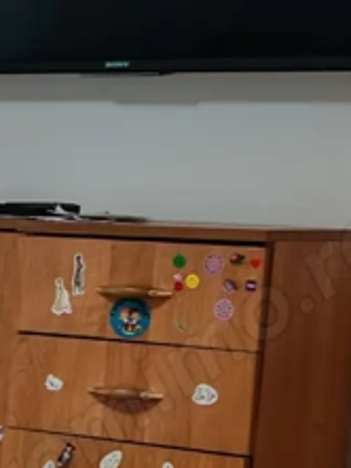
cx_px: -526
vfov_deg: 13.4
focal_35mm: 145
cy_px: 474
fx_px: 1958
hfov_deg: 9.1
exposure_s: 1/50
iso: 250
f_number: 2
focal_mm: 6.83
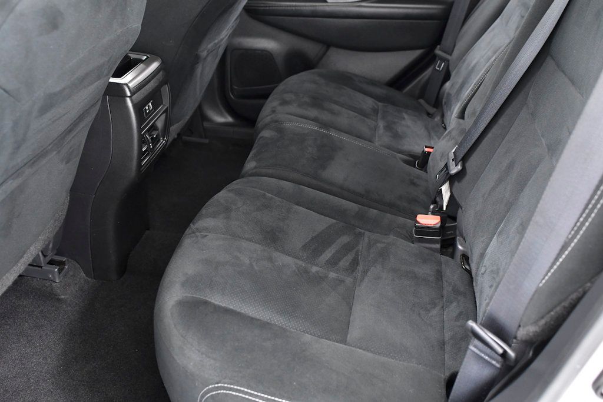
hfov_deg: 53.1
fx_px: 603
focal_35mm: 36
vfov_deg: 36.9
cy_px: 201
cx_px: 302
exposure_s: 1/80
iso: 2500
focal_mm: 24
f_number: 3.5
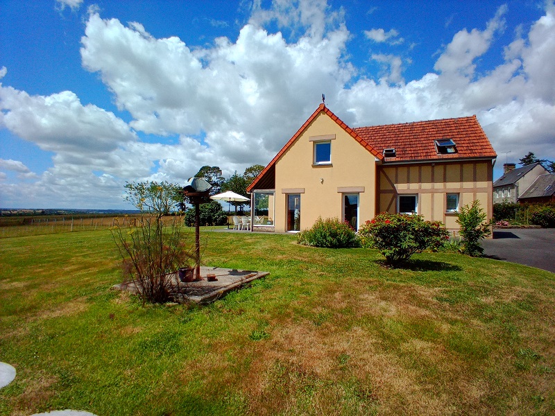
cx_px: 278
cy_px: 208
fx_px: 208
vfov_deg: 89.9
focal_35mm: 13
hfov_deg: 106.2
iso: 102
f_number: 2.2
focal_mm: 1.4
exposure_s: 1/1332
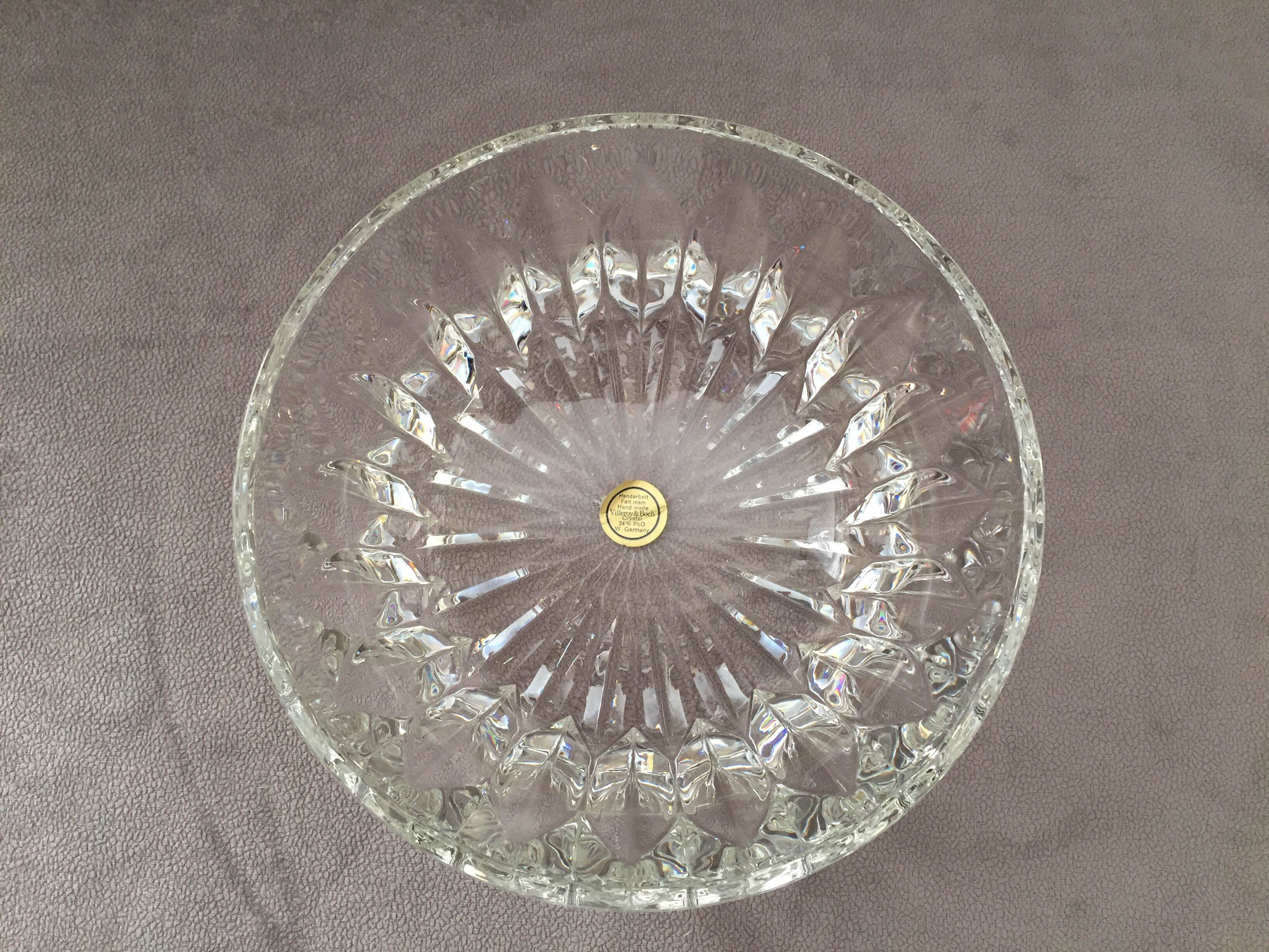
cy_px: 476
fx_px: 1063
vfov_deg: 48.2
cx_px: 634
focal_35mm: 29
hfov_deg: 61.7
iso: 64
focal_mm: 4.15
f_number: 2.2
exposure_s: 1/33
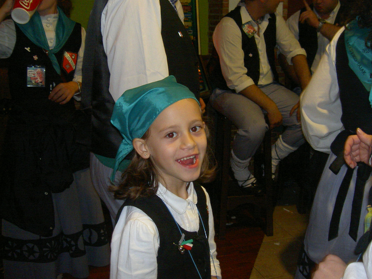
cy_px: 132
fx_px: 473
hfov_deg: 42.9
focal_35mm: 44
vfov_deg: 32.9
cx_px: 183
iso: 100
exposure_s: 1/59.5
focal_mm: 8
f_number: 2.8
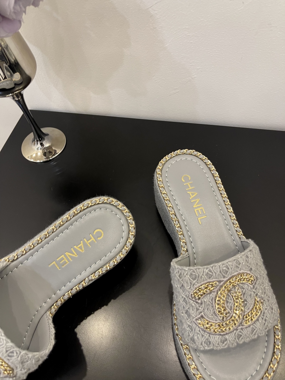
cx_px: 142
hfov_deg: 53.1
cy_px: 190
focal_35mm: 26
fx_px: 285
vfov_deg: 67.3
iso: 160
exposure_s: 1/60
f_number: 1.6
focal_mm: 5.1
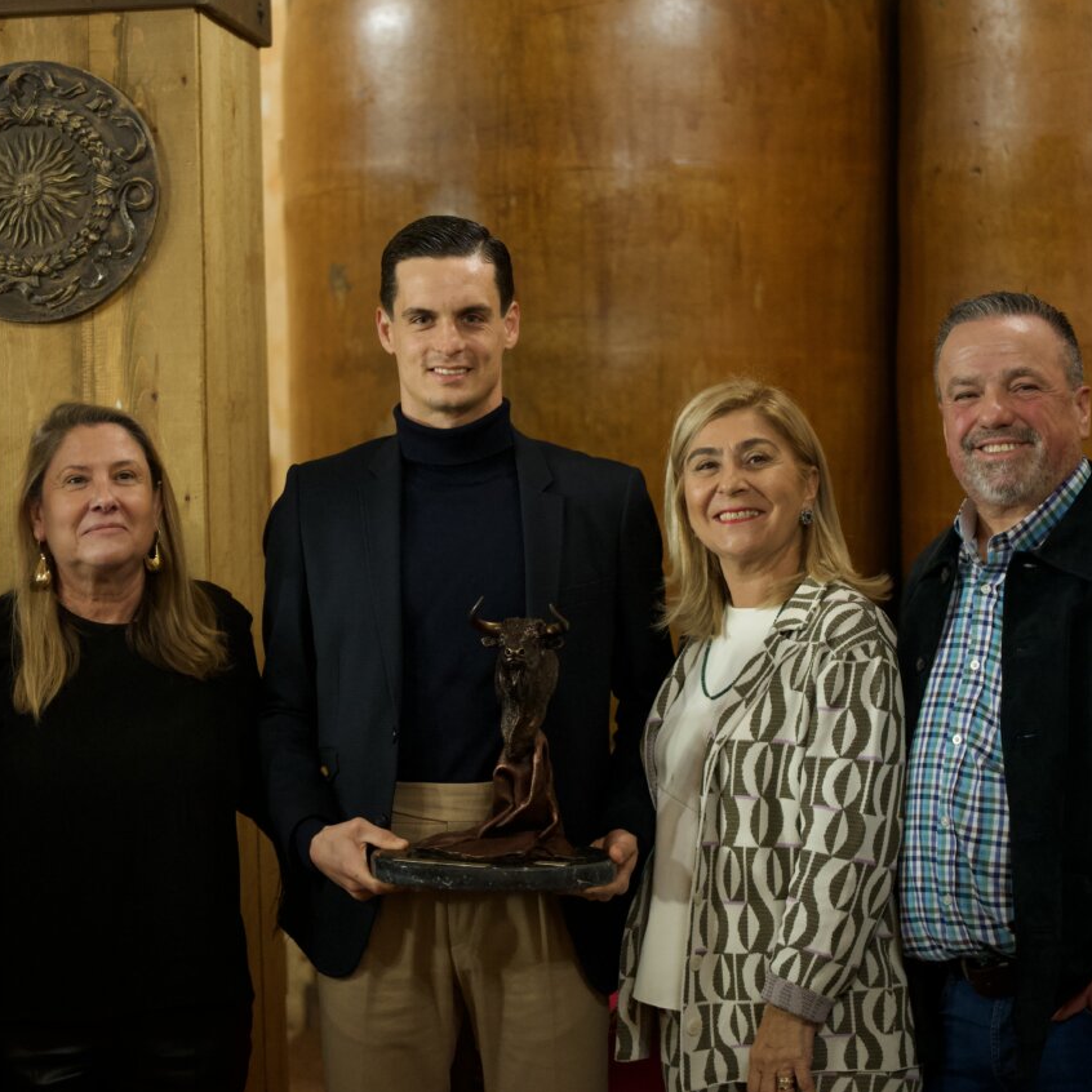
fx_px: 3212
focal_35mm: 90
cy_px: 545
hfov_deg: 19.3
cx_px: 443
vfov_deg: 19.3
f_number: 2.8
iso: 3200
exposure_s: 1/100
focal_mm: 70
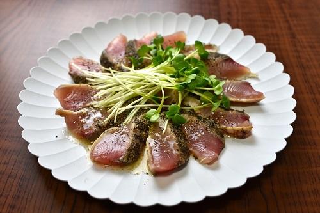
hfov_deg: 54.5
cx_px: 160
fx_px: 311
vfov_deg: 37.8
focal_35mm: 35
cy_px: 106
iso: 400
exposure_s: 1/50
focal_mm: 35
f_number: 5.6
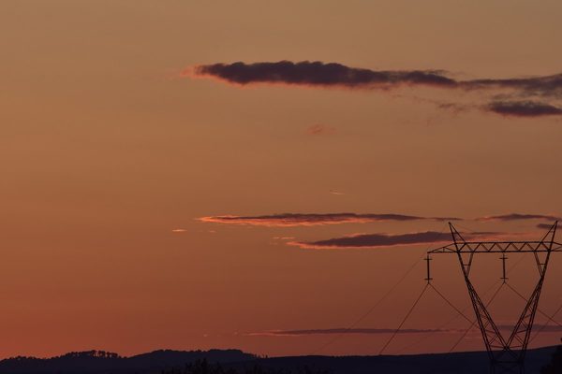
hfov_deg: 5.7
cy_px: 187
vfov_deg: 3.8
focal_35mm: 360
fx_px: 5620
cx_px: 281
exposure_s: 1/160
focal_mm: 240
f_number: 11
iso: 160
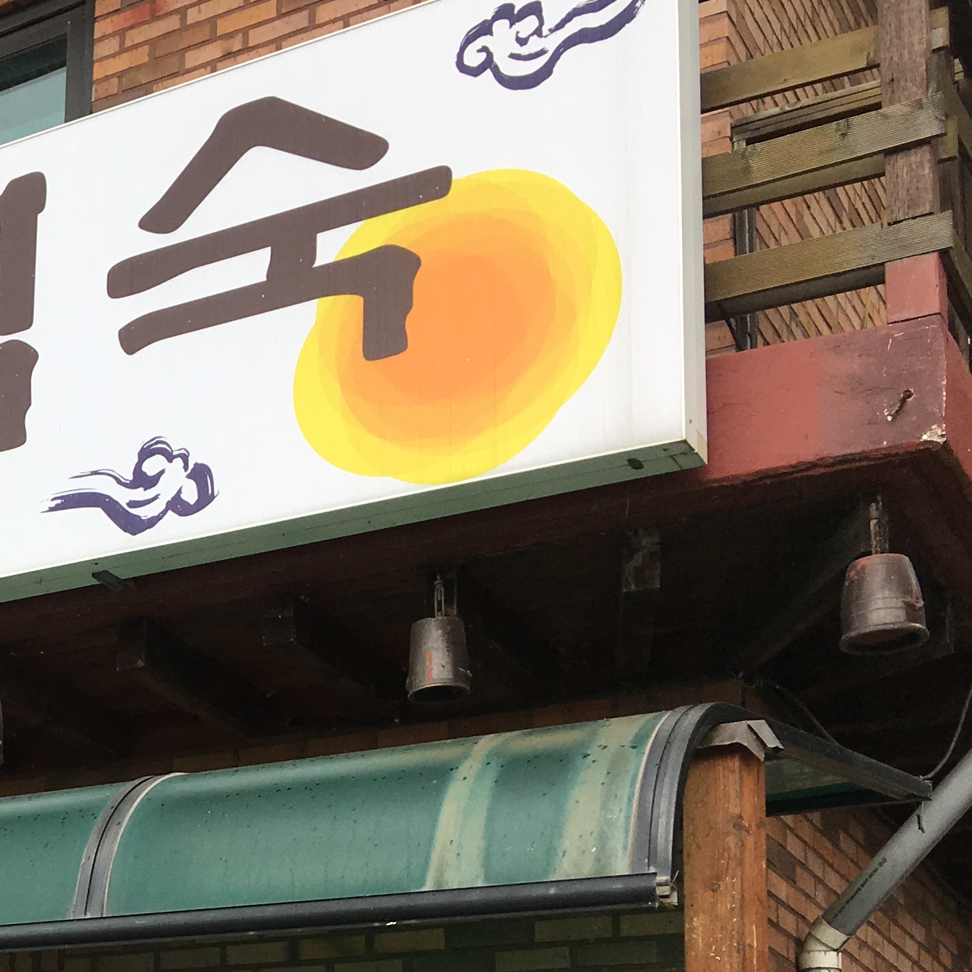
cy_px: 992
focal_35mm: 72
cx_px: -377
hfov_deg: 21.2
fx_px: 2287
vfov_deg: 22.9
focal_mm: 4.15
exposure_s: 1/297
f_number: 2.2
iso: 25
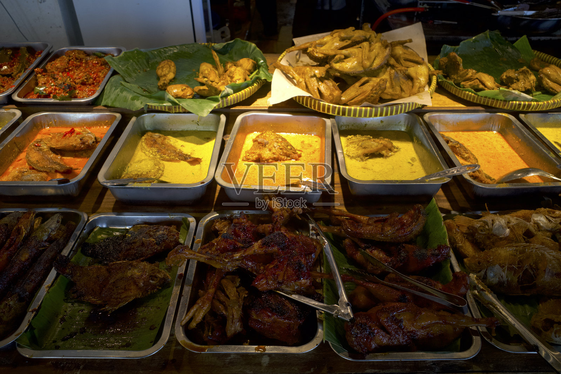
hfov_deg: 65.5
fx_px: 436
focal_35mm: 28
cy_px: 187
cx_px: 280
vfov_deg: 46.4
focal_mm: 18.3
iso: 1600
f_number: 5.6
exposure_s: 1/100
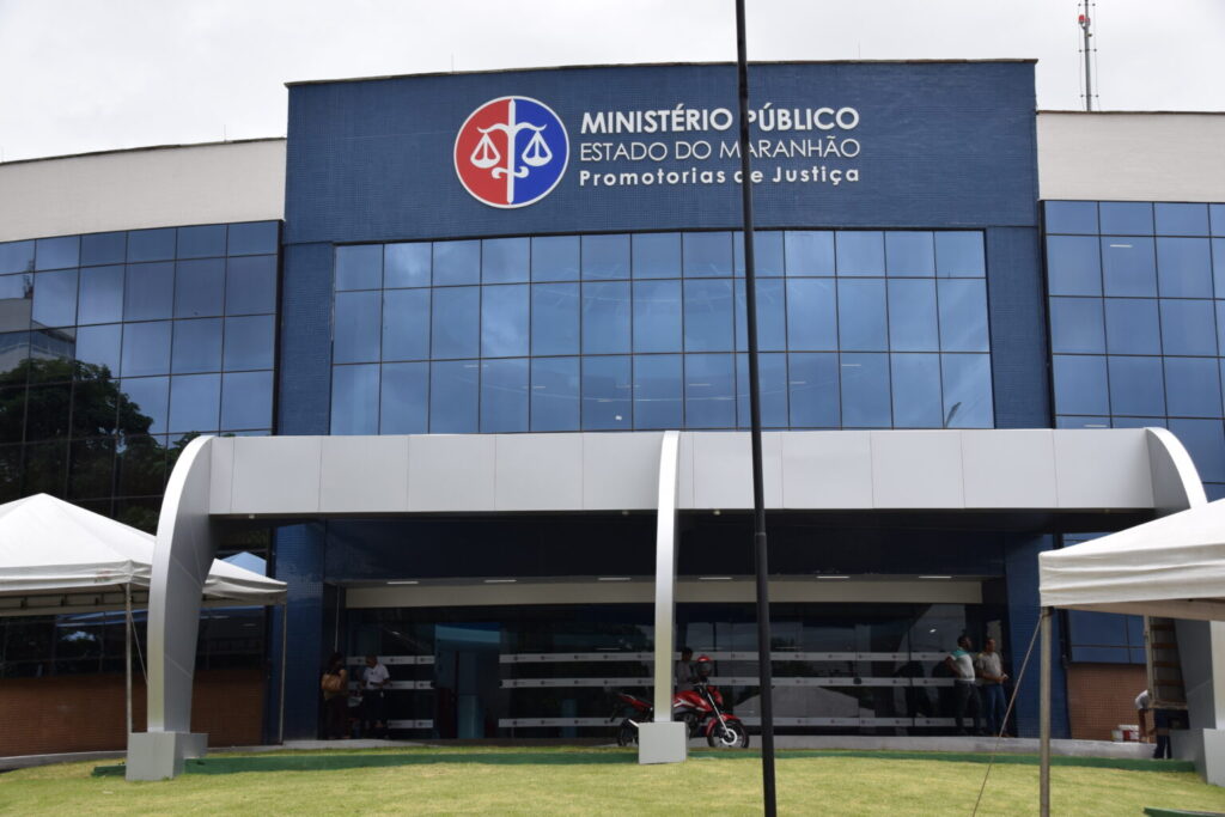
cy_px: 408
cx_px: 612
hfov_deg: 41.1
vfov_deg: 28.1
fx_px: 1633
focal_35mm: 48
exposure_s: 1/400
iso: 200
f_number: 10
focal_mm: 32
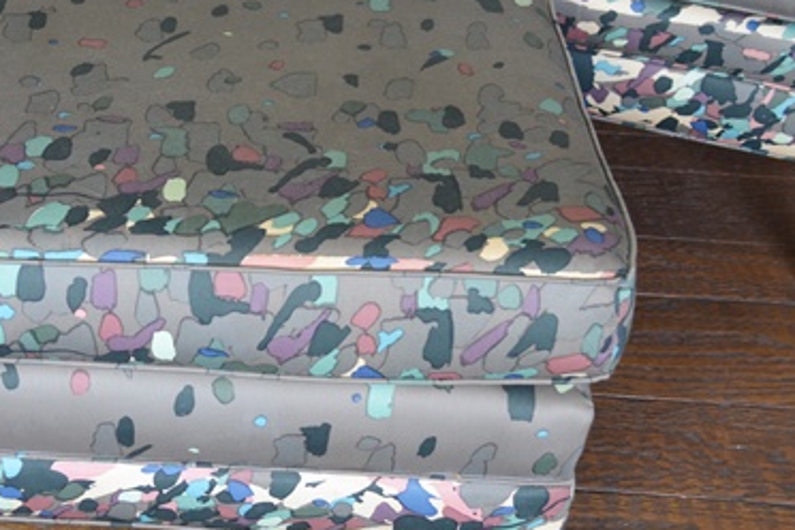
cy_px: 361
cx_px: 177
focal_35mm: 58
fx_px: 1281
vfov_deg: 23.3
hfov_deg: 33.6
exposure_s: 1/40
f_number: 4
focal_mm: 24
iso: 800
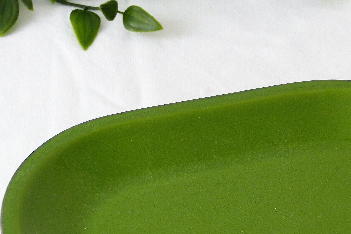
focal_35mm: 202
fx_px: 1969
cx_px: 259
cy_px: 203
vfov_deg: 6.8
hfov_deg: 10.2
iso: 200
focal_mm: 19.2
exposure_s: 1/60
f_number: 2.8
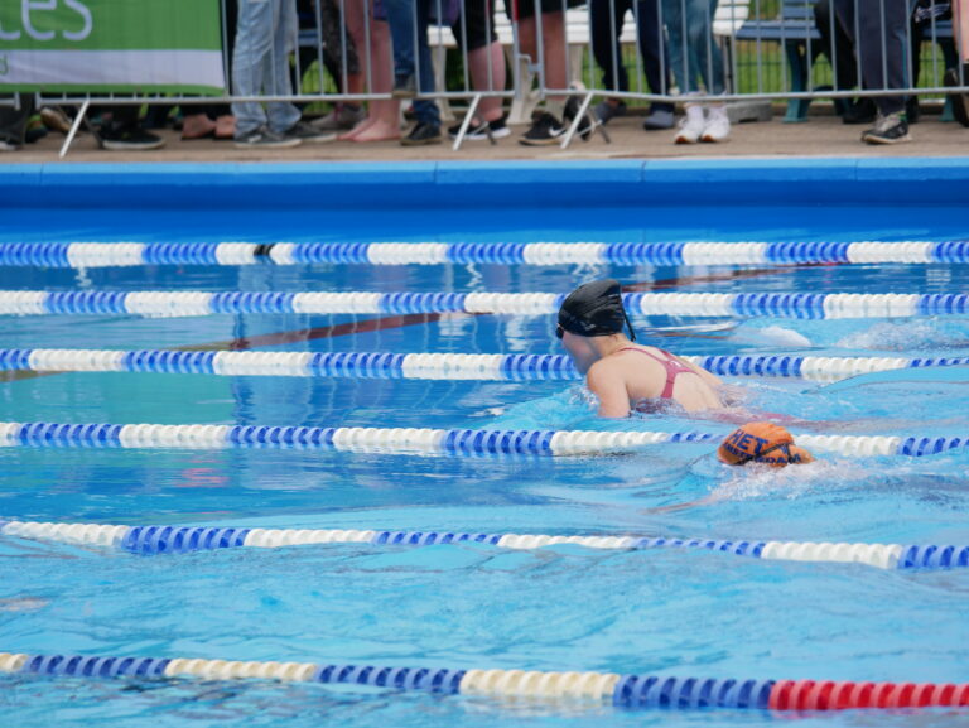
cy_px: 364
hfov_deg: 6.6
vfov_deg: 5.0
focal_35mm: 300
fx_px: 8403
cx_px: 484
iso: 200
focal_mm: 150
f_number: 5
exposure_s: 1/800
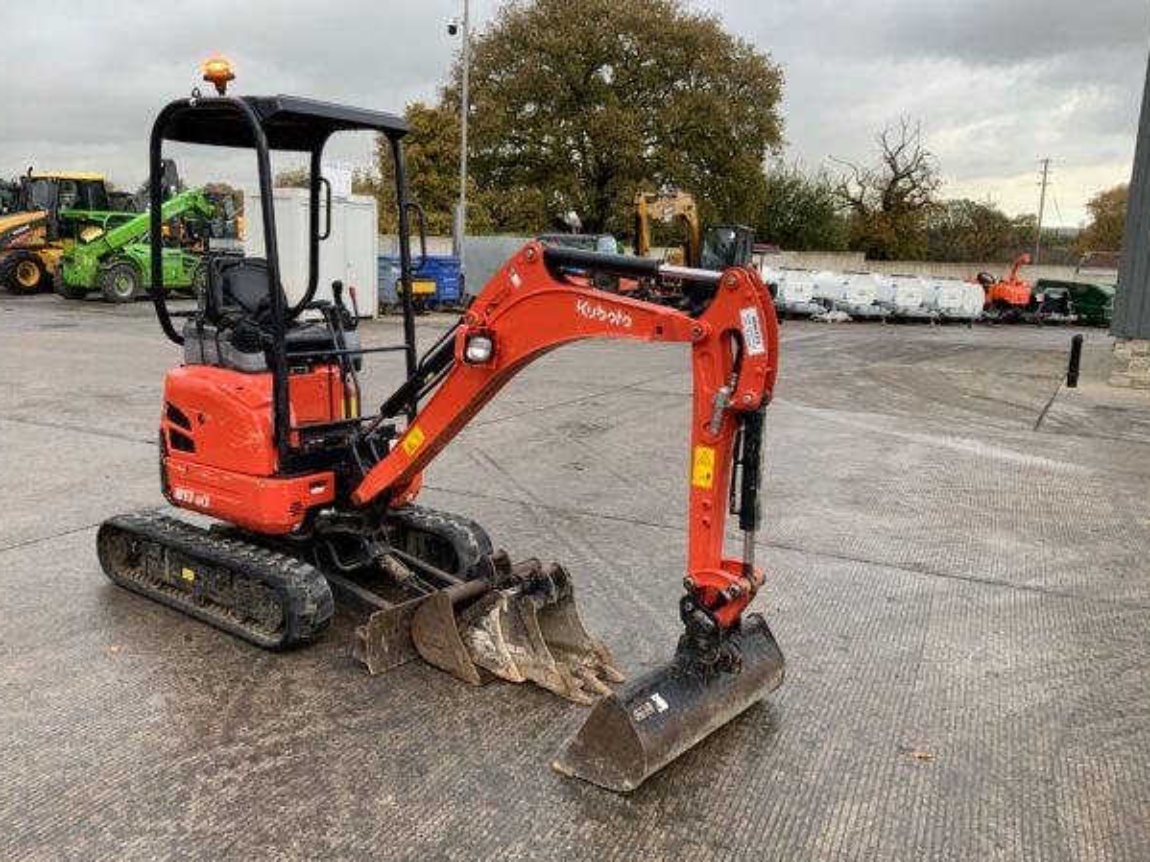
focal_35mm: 31
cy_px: 445
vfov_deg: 45.4
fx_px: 1030
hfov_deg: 58.4
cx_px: 559
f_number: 1.8
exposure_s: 1/122
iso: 25
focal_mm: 3
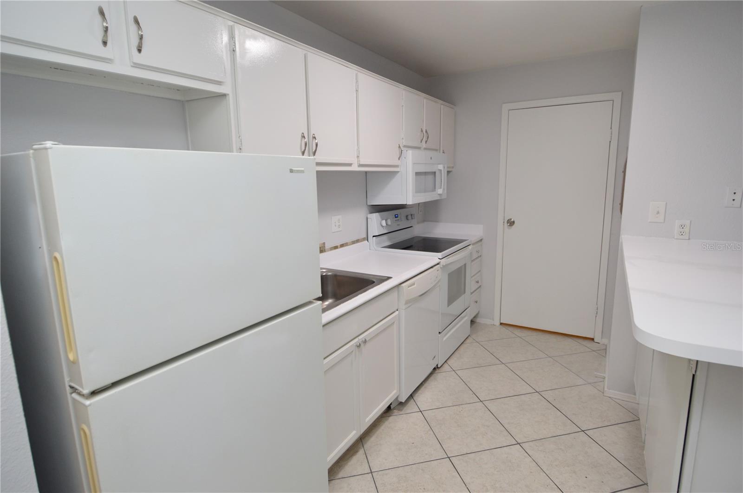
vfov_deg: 67.3
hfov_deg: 90.1
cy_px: 246
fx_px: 371
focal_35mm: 18
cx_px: 372
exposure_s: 1/60
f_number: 4
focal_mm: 12
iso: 450
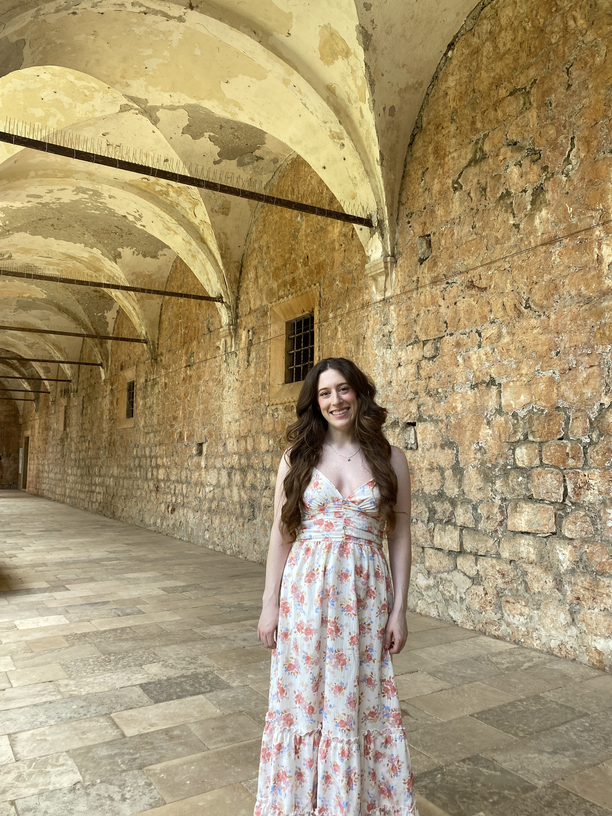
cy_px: 408
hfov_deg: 53.1
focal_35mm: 26
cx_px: 306
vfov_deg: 67.3
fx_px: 613
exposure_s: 1/156
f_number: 1.8
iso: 32
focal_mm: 4.25
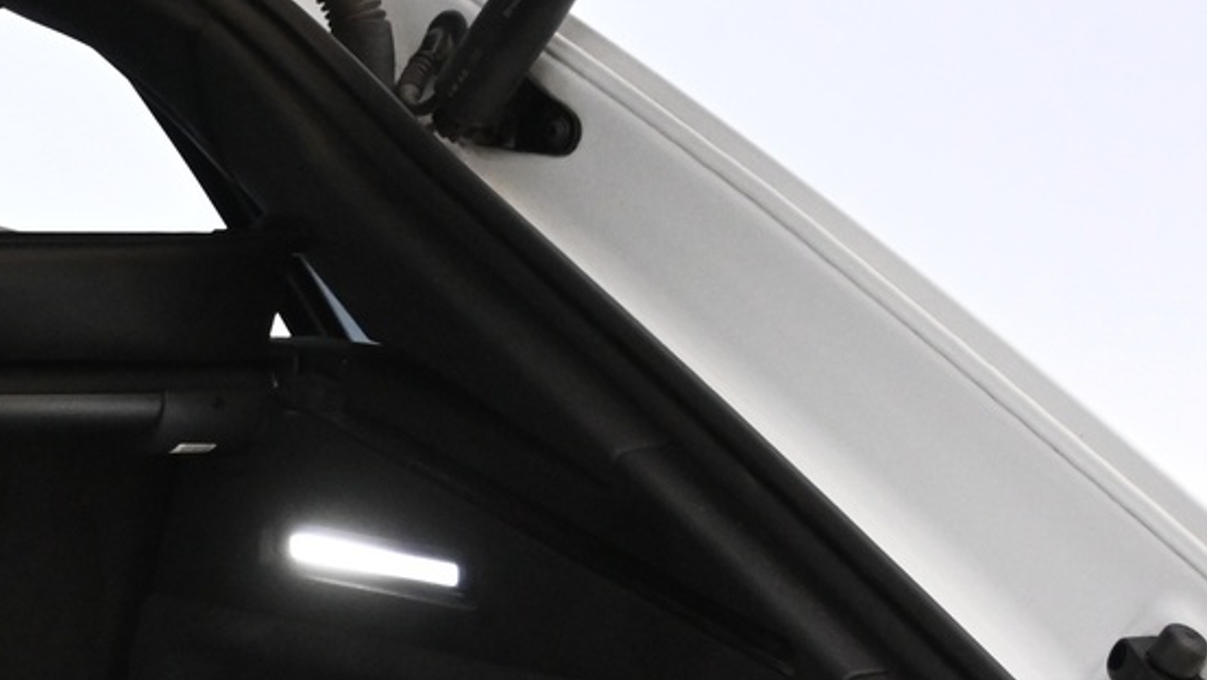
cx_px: -392
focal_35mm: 145
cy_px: 1033
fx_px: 4635
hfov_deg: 14.2
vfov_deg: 8.2
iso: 2800
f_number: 5
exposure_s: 1/50
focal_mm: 31.5
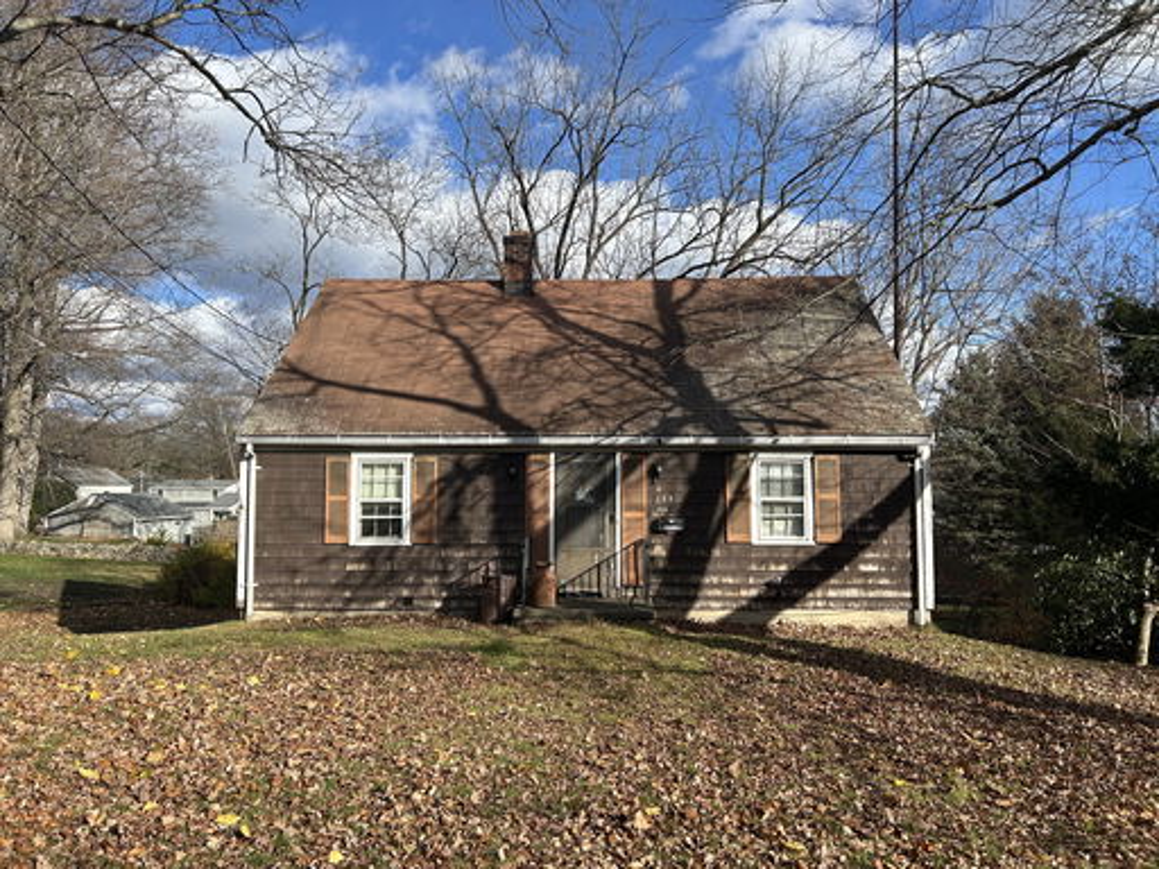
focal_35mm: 26
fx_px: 871
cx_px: 580
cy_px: 434
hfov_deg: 67.3
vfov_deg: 53.1
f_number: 1.5
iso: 50
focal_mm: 5.7
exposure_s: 1/2994
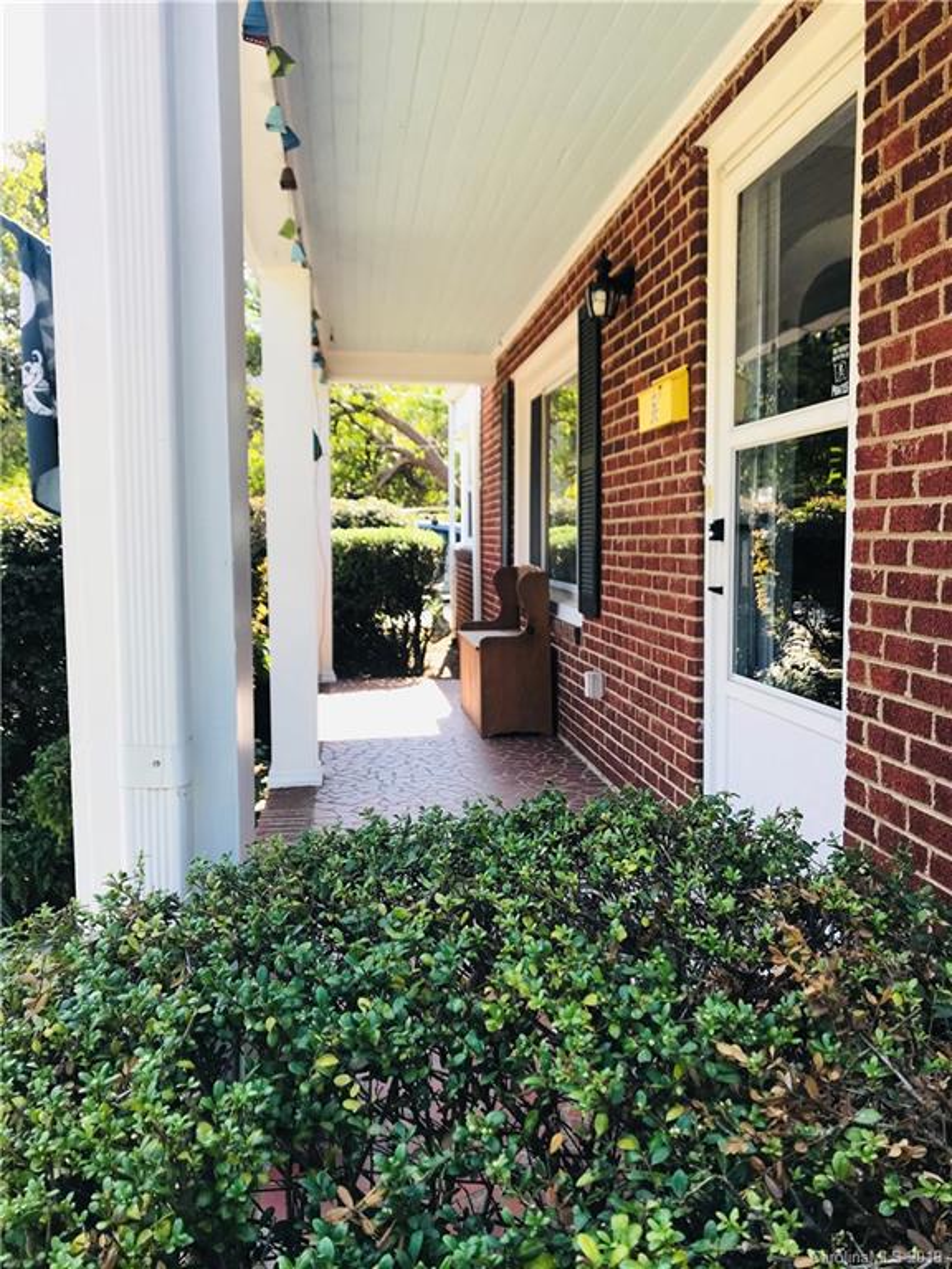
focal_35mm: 28
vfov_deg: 63.4
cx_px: 476
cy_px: 634
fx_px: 1027
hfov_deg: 49.7
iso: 20
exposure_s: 1/349
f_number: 1.8
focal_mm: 3.99
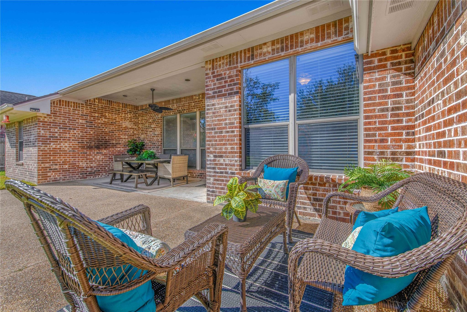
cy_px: 156
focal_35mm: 15
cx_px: 234
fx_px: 195
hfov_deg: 100.4
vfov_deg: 77.3
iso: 100
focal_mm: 15
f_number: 7.1
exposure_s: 1/400
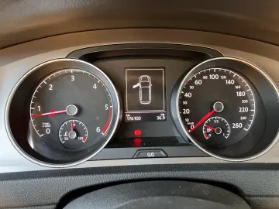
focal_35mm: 28
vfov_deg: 49.7
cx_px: 140
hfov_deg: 63.4
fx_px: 226
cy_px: 104
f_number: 1.8
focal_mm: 3.99
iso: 250
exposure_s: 1/49
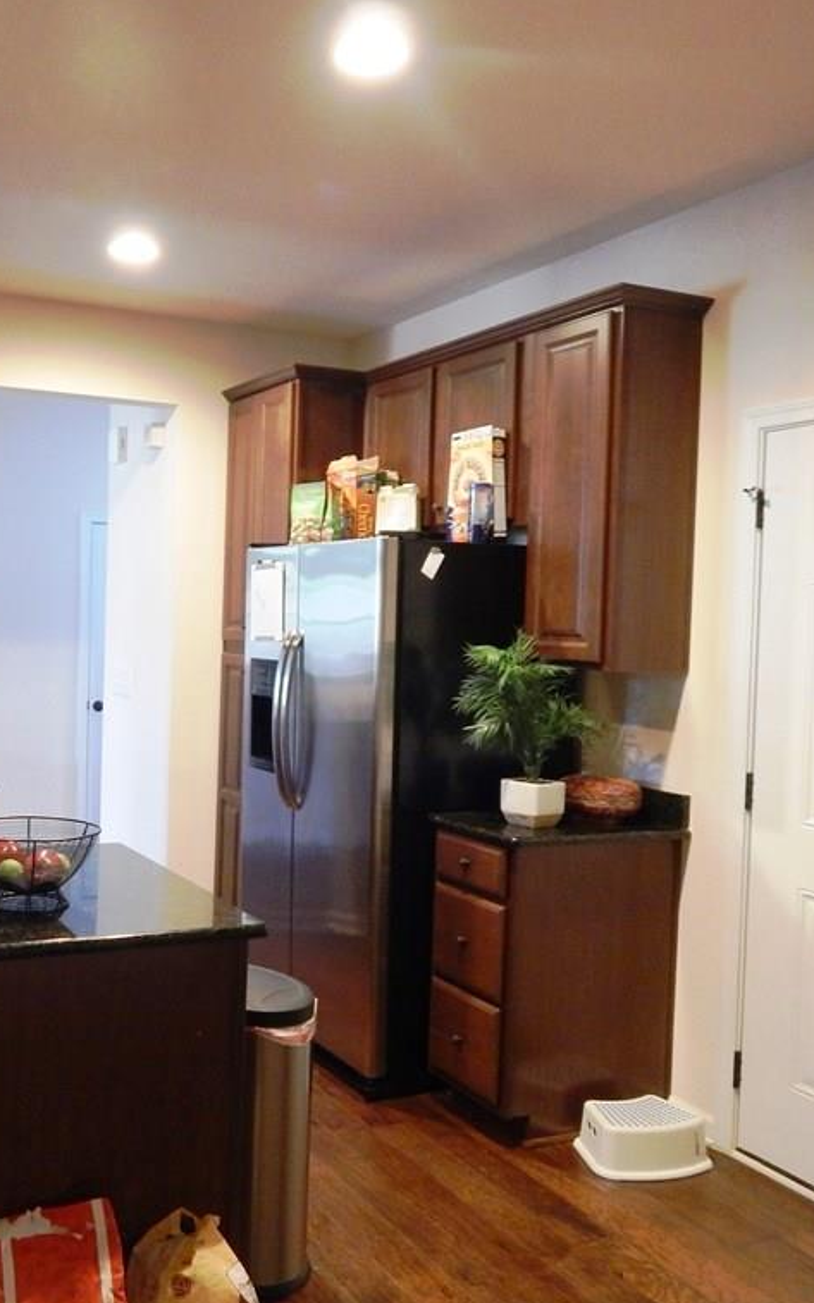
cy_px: 654
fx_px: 1172
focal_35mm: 33
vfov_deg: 58.1
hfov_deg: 37.0
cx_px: 169
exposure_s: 1/10
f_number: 3
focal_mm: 4
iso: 400
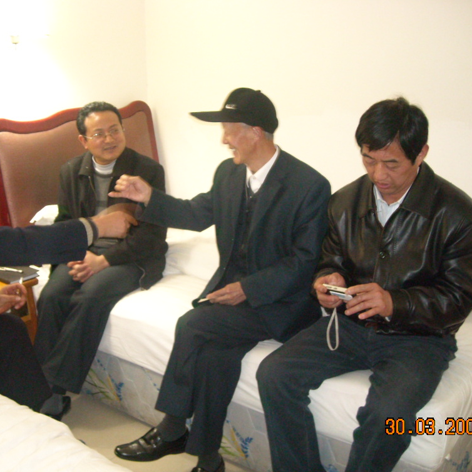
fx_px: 648
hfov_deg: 39.9
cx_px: 192
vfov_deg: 40.0
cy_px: 237
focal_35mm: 42
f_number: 2.8
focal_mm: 5.7
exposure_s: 1/8
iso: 496
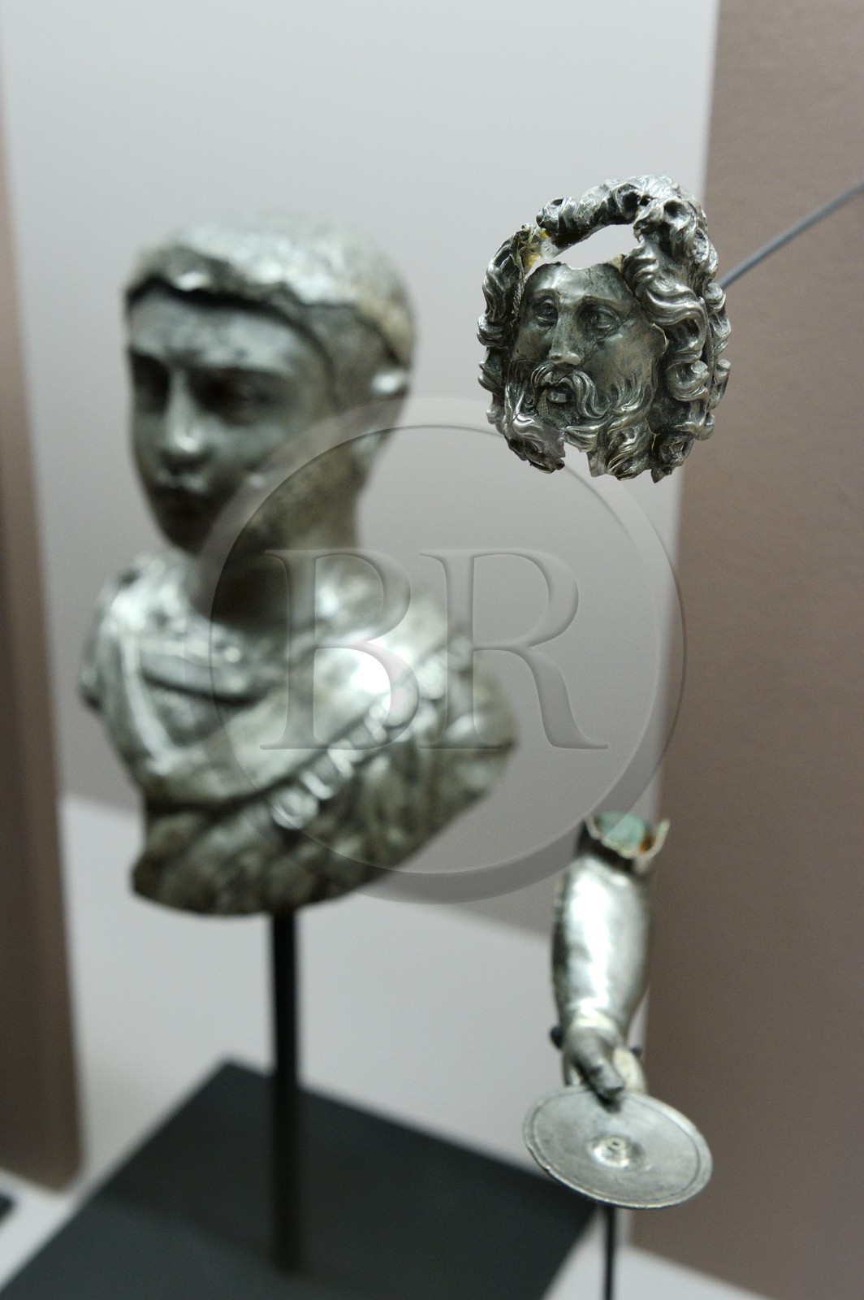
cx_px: 432
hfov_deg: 28.0
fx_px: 1731
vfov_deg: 41.1
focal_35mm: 48
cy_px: 650
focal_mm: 48
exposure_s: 1/60
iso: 1600
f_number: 8
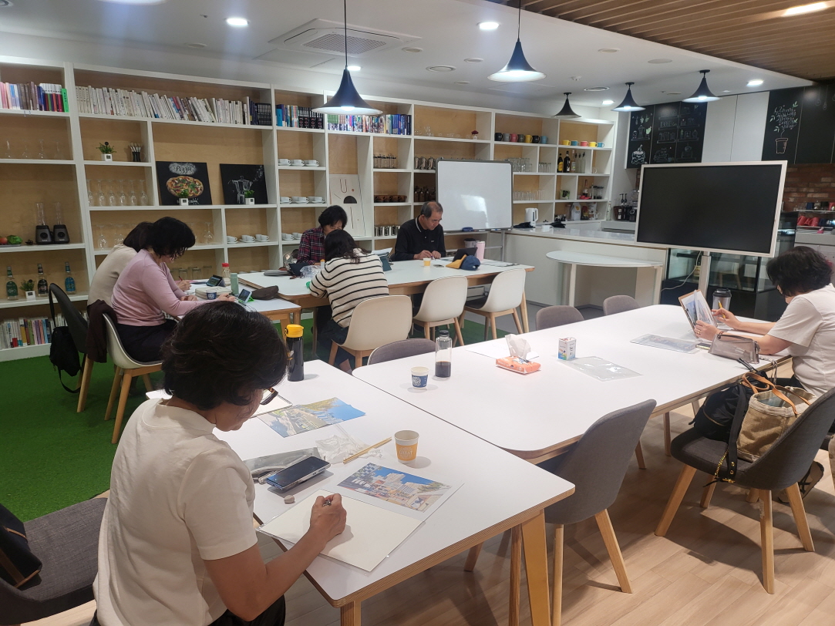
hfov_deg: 71.6
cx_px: 418
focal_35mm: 24
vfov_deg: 56.8
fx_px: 579
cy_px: 313
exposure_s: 1/120
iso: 80
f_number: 1.8
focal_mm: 5
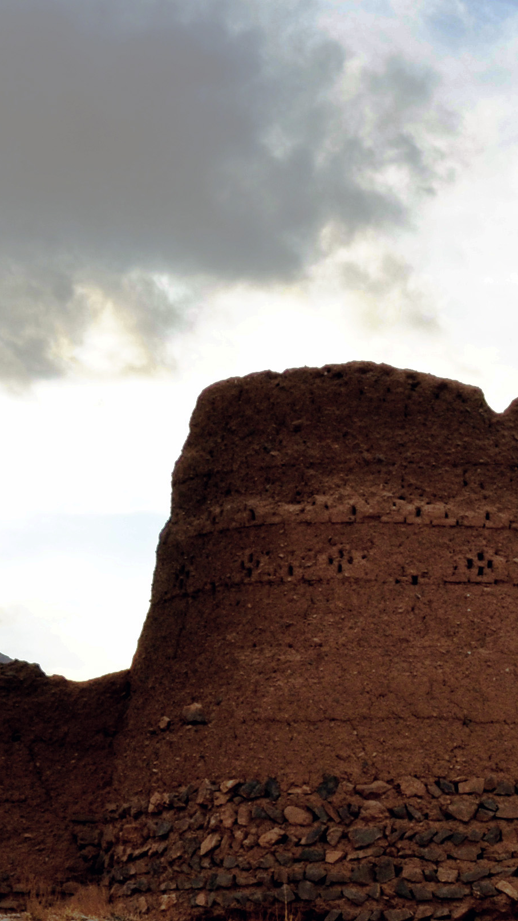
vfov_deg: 16.0
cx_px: 1052
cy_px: 652
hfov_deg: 8.6
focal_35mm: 134
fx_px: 3273
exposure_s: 1/250
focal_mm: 28
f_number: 8
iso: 200
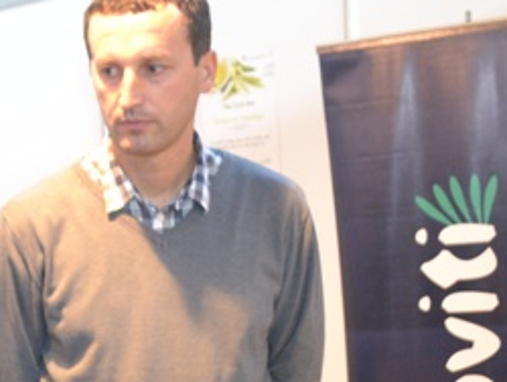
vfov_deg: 17.4
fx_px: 1217
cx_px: -120
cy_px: 383
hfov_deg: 21.6
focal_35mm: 83
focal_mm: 18
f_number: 3.5
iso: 1400
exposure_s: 1/60
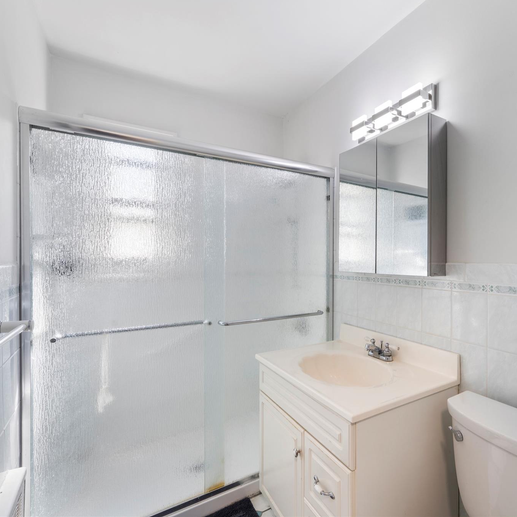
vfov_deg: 80.7
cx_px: 329
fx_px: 304
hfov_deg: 79.0
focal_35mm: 18
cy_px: 257
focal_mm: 14
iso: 100
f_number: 11
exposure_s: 1/4
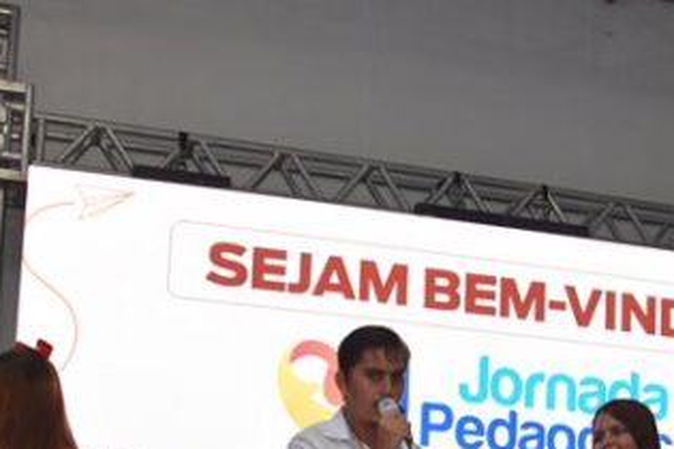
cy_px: 511
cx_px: 413
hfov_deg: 27.2
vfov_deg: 17.7
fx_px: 1389
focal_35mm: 74
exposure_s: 1/125
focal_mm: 21
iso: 800
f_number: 5.6
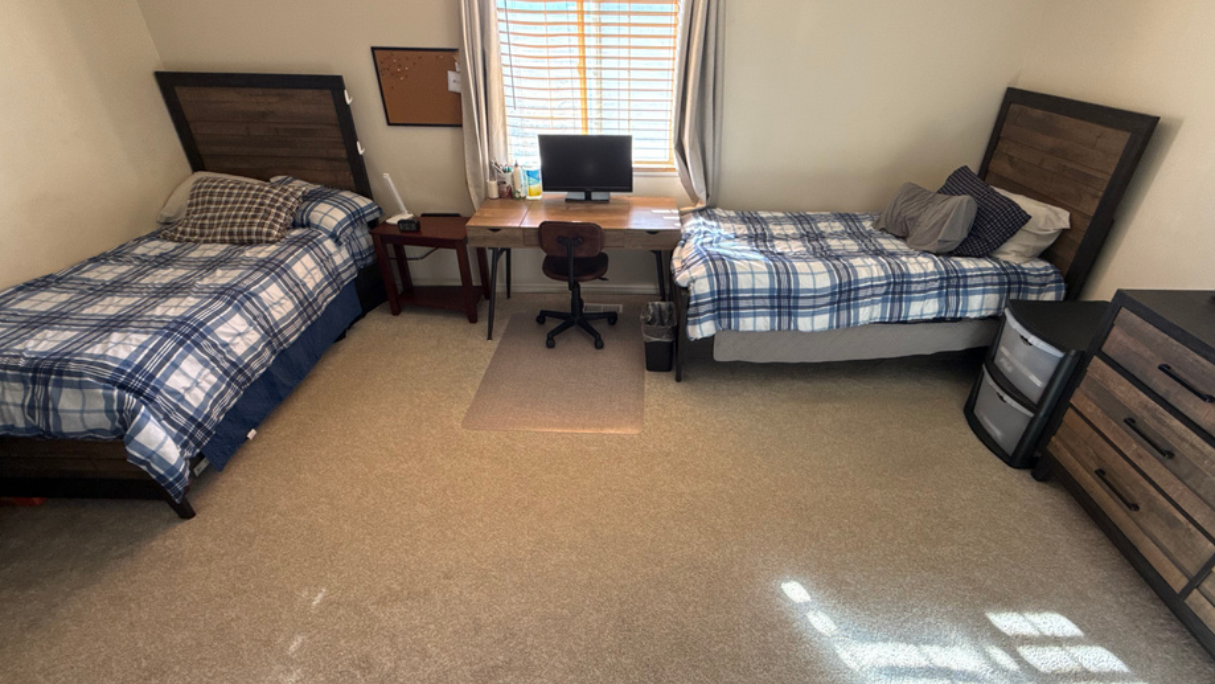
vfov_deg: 63.9
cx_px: 644
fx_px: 548
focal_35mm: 17
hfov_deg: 95.8
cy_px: 339
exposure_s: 1/99
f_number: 2.2
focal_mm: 2.22
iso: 320
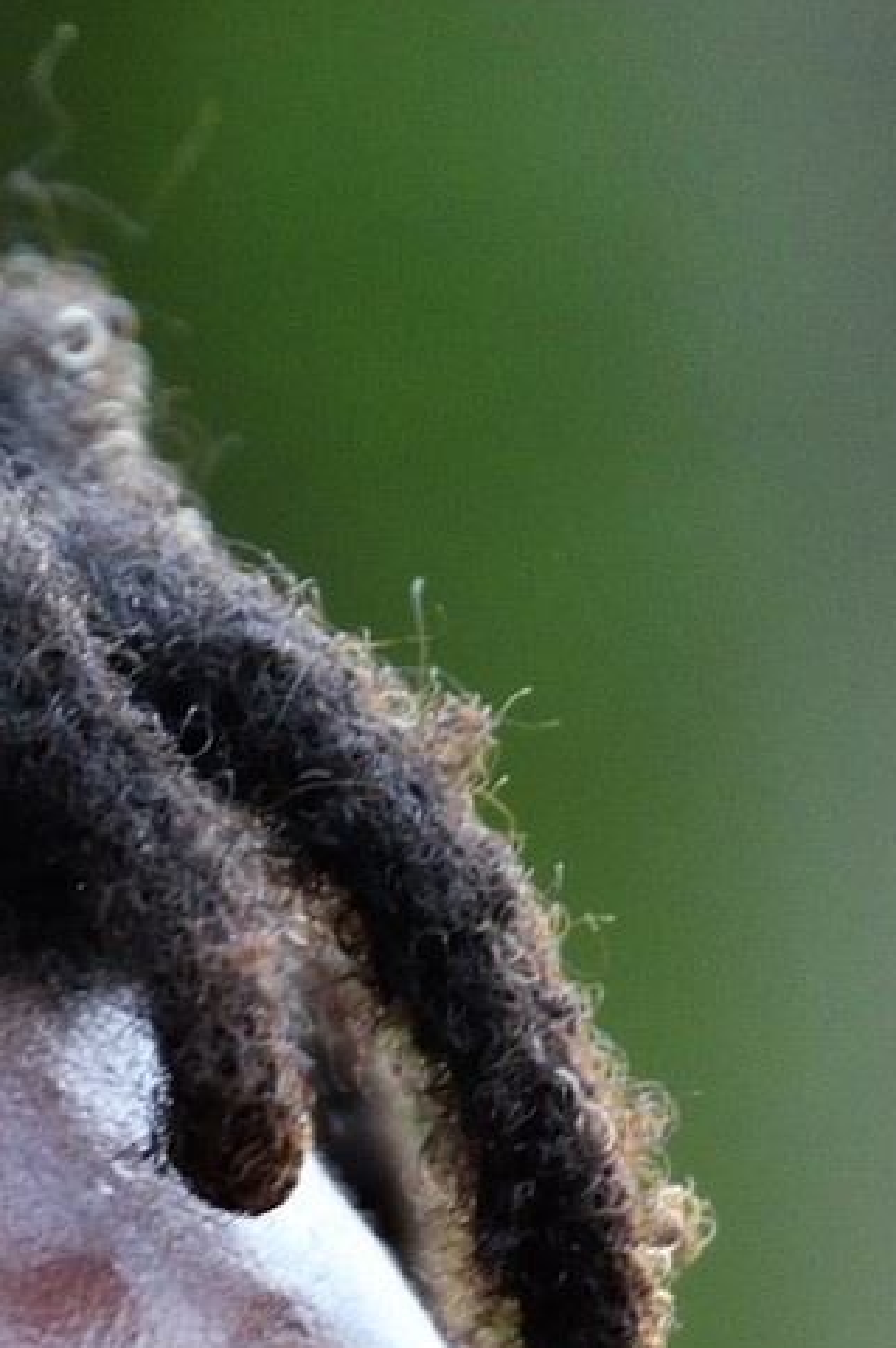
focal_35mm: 1002
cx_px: 312
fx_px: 37486
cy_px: 2827
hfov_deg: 1.4
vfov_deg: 2.1
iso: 1250
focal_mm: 200
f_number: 3.5
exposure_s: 1/50
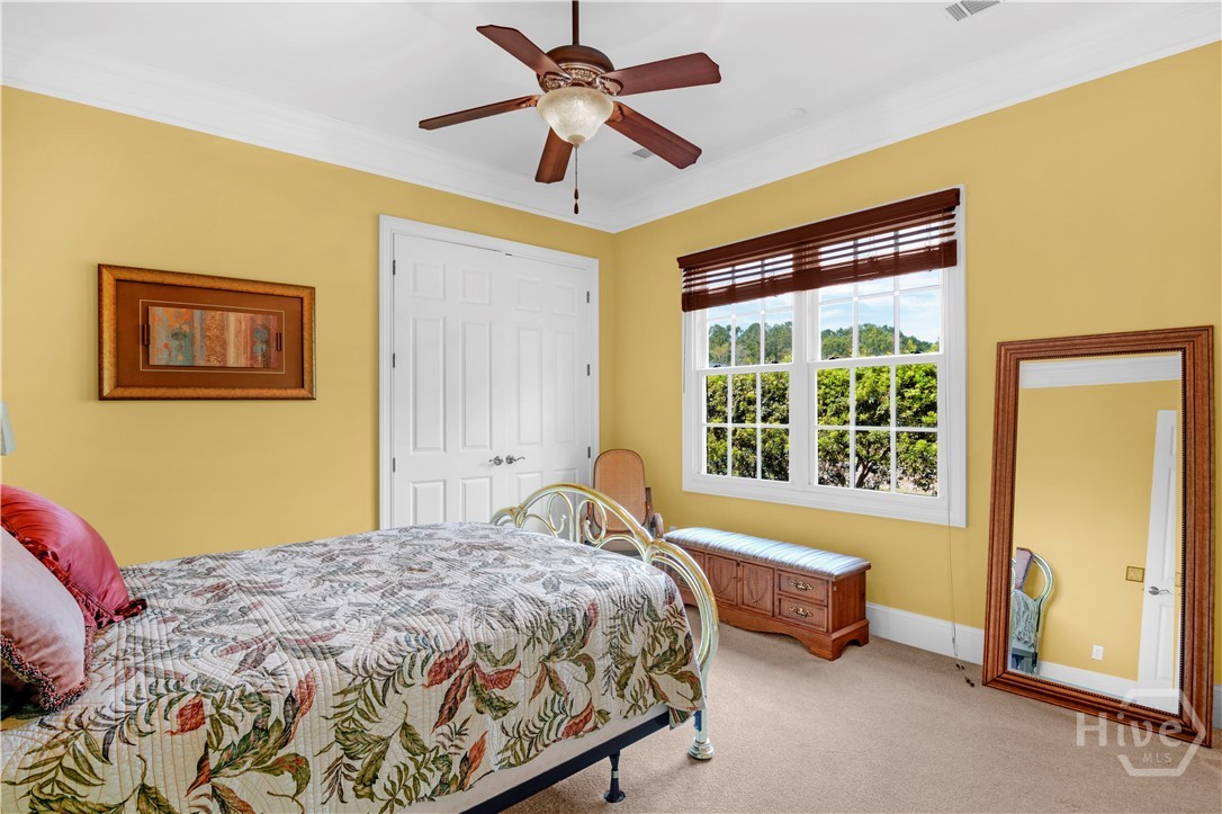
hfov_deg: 95.0
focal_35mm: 16
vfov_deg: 72.0
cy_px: 407
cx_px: 611
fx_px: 560
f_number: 7.1
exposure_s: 1/2.5
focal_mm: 11
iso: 100
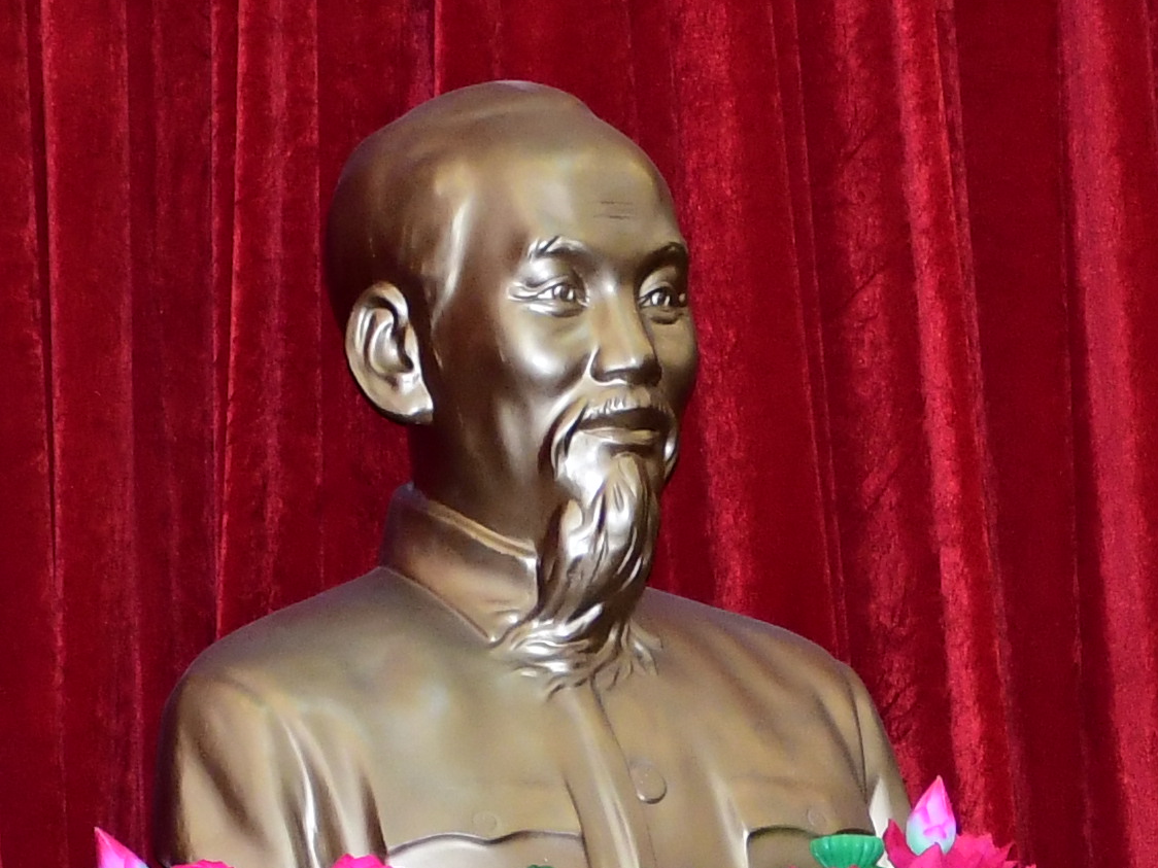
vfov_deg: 4.9
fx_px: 10036
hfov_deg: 6.6
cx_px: 1368
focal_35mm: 300
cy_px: 1205
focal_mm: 42
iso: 1250
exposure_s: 1/200
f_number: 4.5
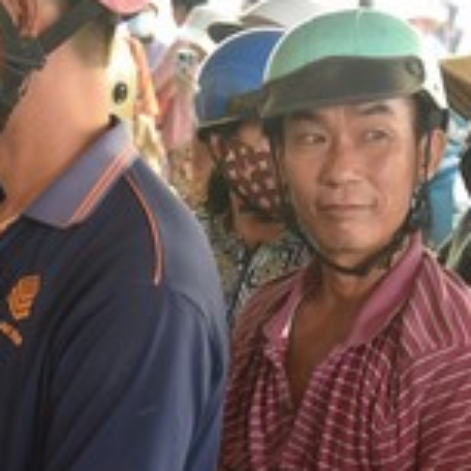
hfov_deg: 15.0
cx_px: 236
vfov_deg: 14.7
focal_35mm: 116
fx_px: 1786
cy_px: 493
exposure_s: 1/60
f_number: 4
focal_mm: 32
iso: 720
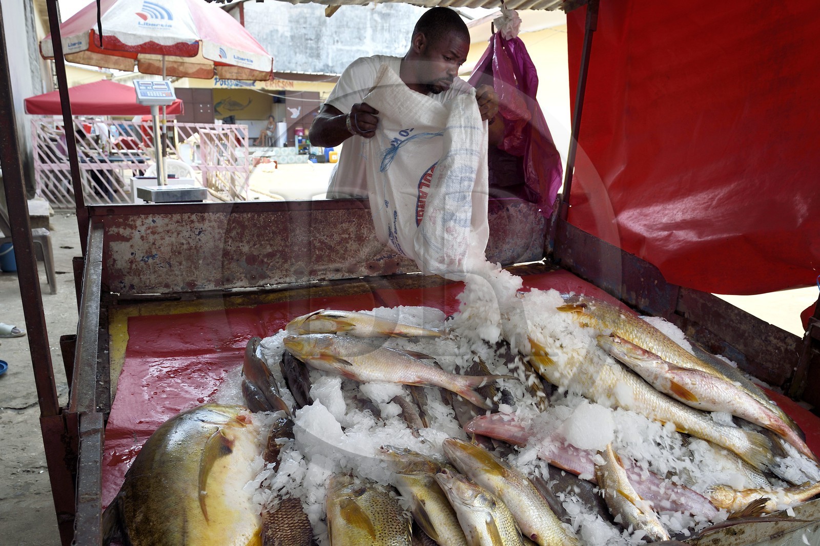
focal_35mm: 24
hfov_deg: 73.8
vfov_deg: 53.1
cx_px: 410
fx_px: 547
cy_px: 273
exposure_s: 1/200
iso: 200
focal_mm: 24
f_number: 8
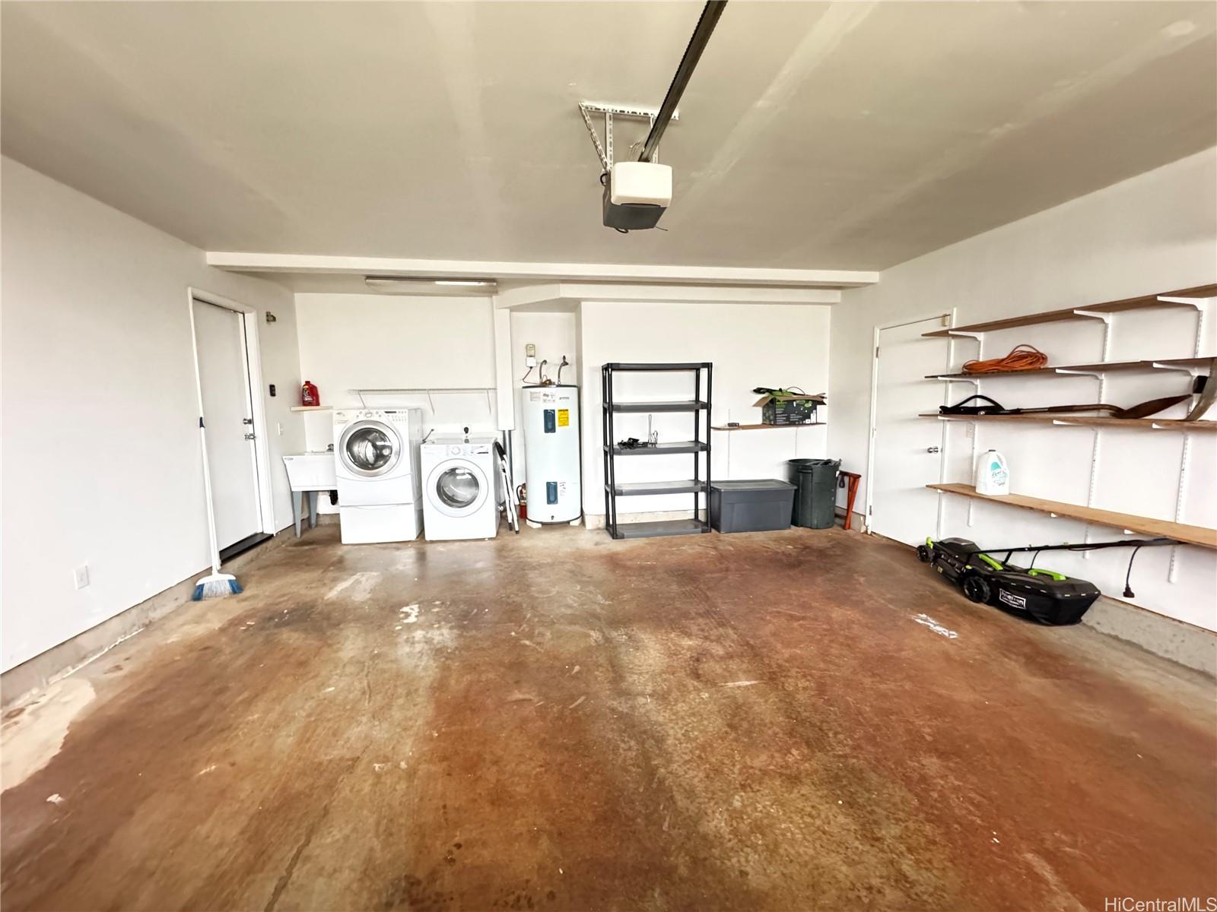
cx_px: 608
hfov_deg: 102.1
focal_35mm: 14
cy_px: 456
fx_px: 492
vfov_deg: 85.7
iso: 1600
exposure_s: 1/36
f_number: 2.2
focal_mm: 2.22
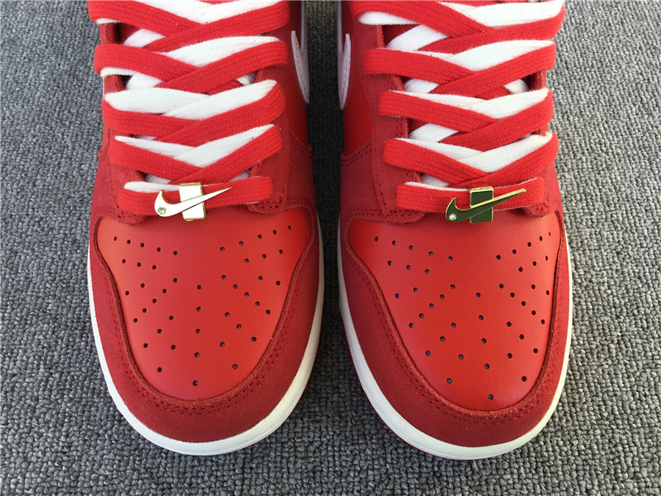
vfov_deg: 45.4
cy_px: 248
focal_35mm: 31
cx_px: 330
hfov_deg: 58.4
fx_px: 592
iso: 25
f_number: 2.4
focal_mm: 3.3
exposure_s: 1/186
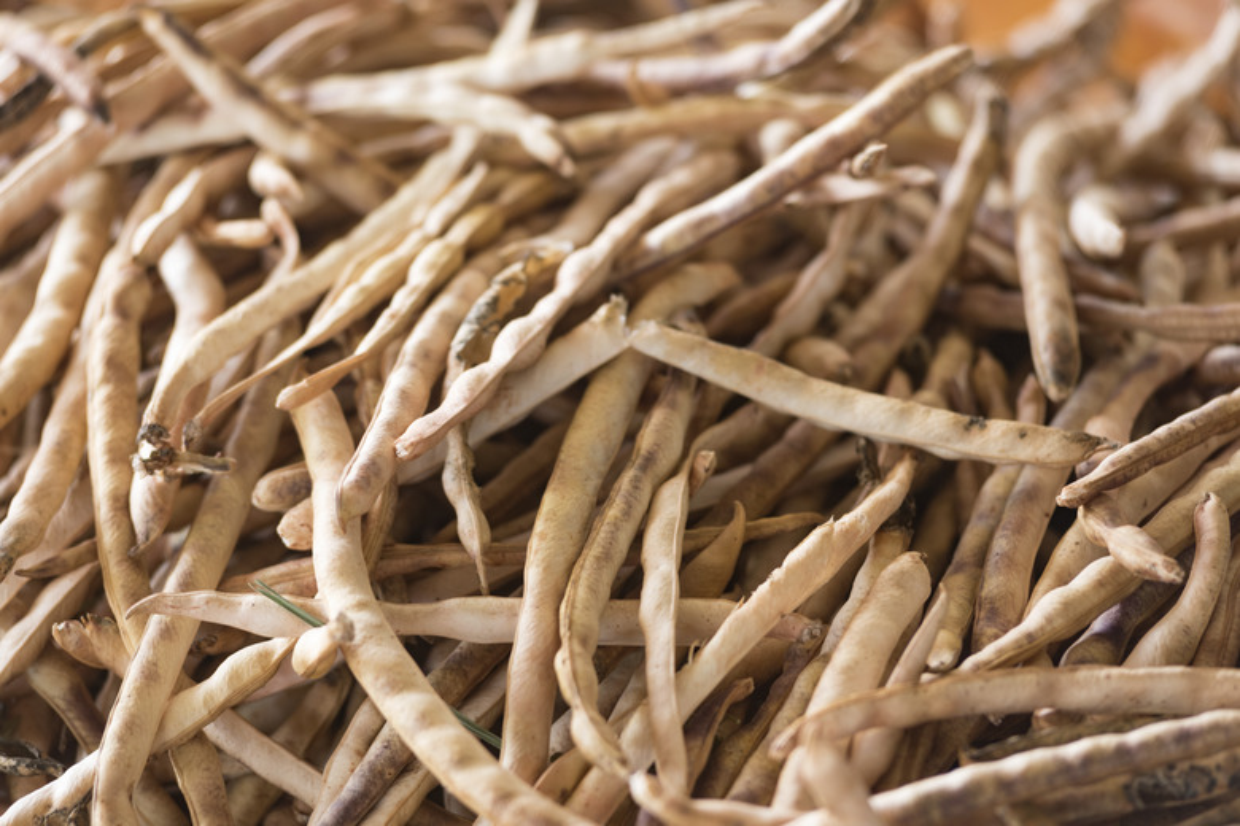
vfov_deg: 8.9
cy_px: 413
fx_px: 5338
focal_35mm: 155
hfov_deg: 13.2
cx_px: 620
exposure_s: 1/125
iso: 400
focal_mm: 155
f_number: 5.6
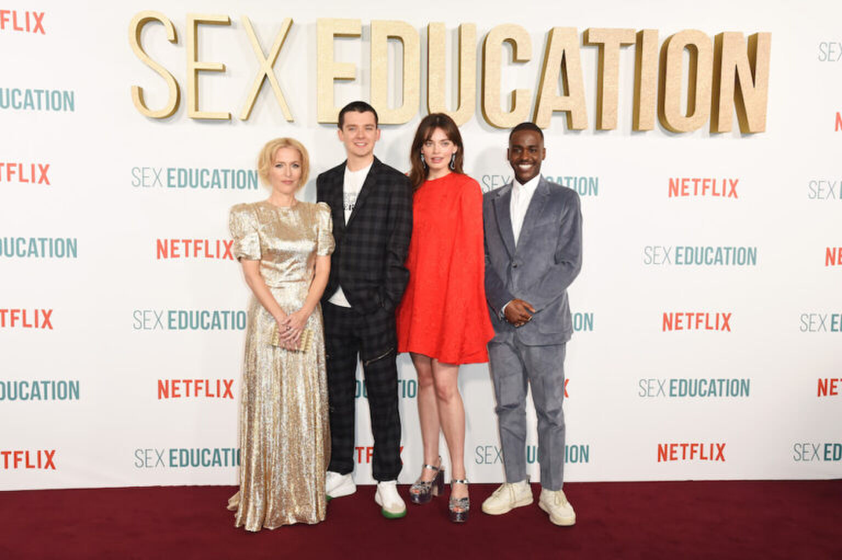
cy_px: 280
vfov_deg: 38.8
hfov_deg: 55.8
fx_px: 795
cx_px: 421
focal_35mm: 34
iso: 1600
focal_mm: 34
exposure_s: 1/160
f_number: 8
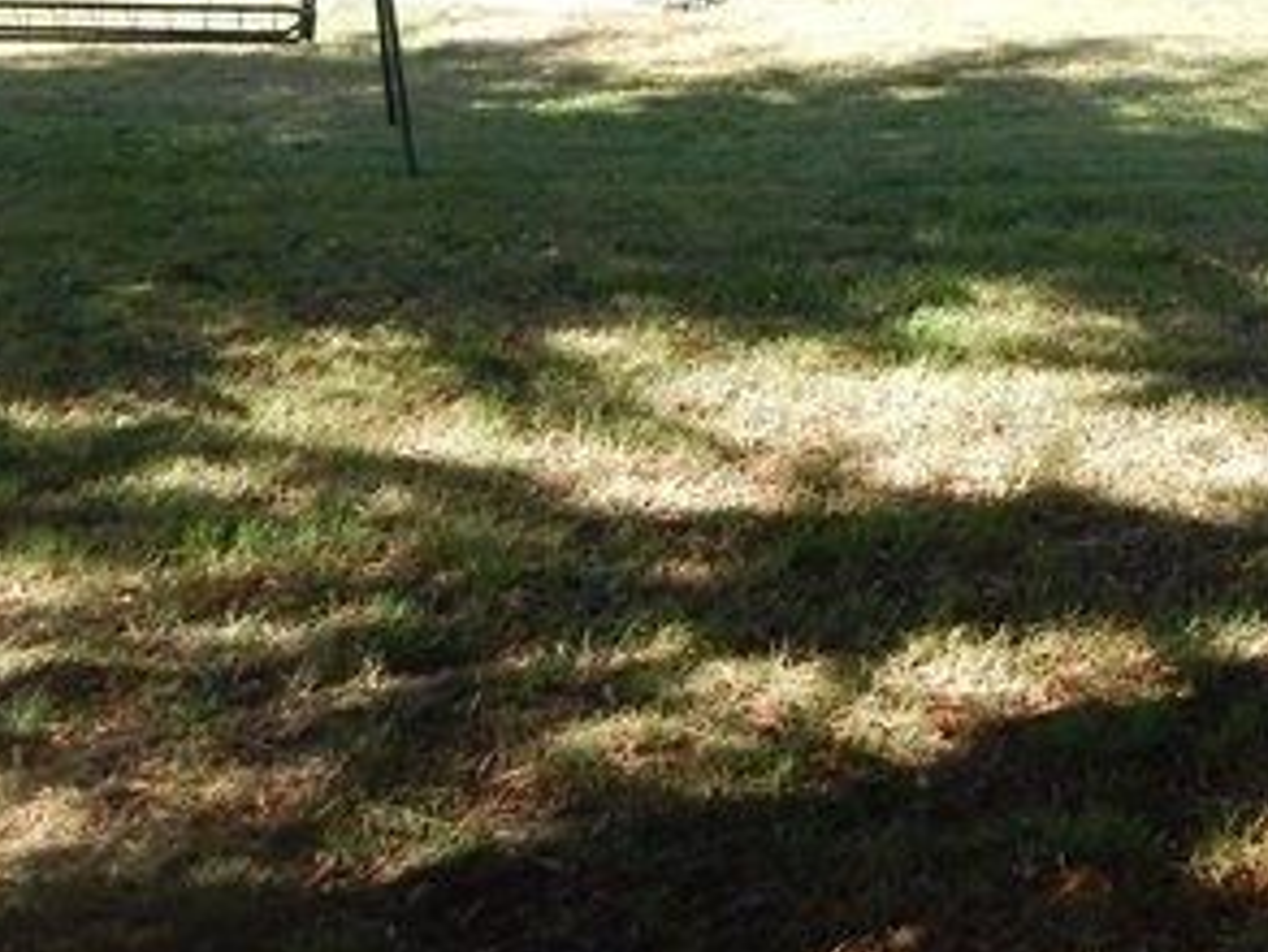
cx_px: 1216
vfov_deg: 22.2
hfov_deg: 30.3
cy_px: -238
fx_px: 2199
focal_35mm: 60
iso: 125
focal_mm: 4
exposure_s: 1/320
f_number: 3
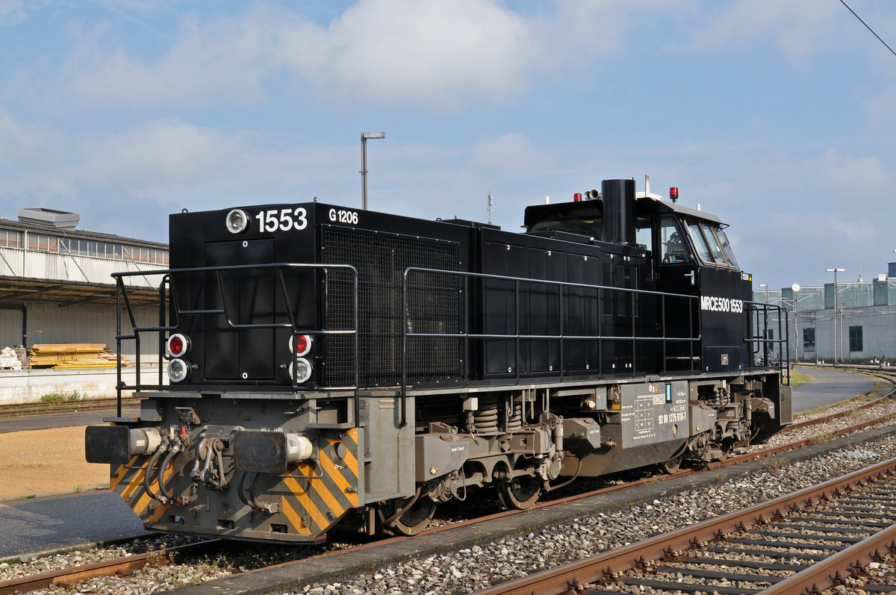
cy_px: 298
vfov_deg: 26.4
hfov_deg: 38.9
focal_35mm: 51
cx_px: 448
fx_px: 1268
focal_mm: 34
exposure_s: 1/250
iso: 320
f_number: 11
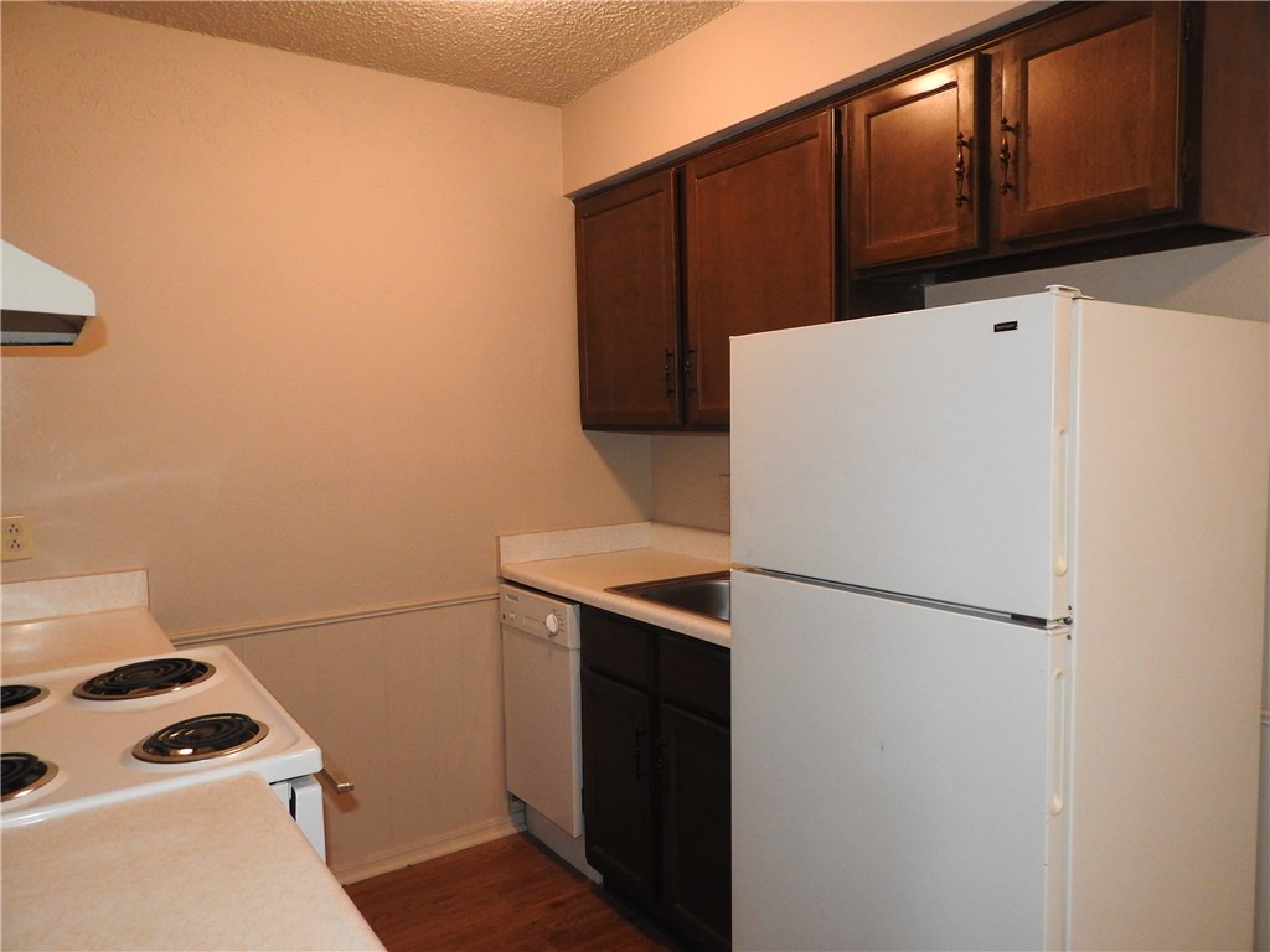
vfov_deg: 56.8
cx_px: 635
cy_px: 476
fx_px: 881
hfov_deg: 71.6
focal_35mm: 24
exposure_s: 1/30
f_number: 3.3
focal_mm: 4.3
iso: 400
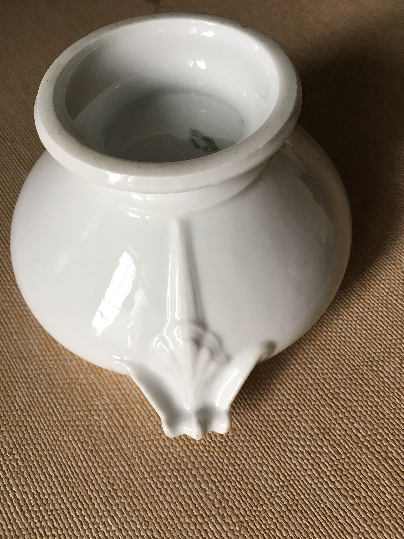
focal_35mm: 29
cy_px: 270
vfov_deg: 61.7
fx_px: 451
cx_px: 202
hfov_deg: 48.2
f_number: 2.2
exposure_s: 1/33
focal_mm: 4.15
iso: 32
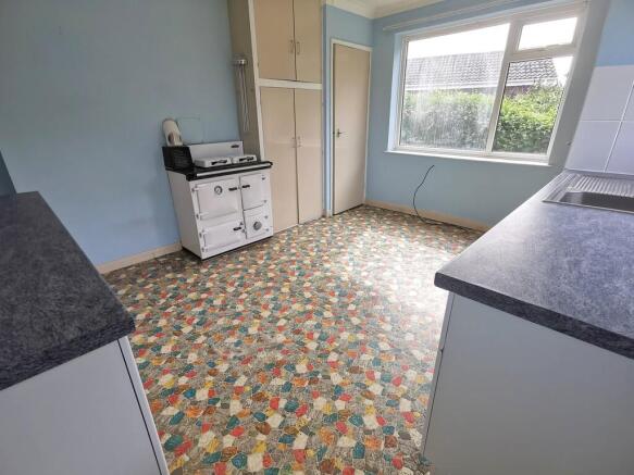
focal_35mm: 17
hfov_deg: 91.0
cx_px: 317
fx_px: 311
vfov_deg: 74.7
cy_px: 238
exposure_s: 1/99.9
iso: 50
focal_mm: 2.26
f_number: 2.2
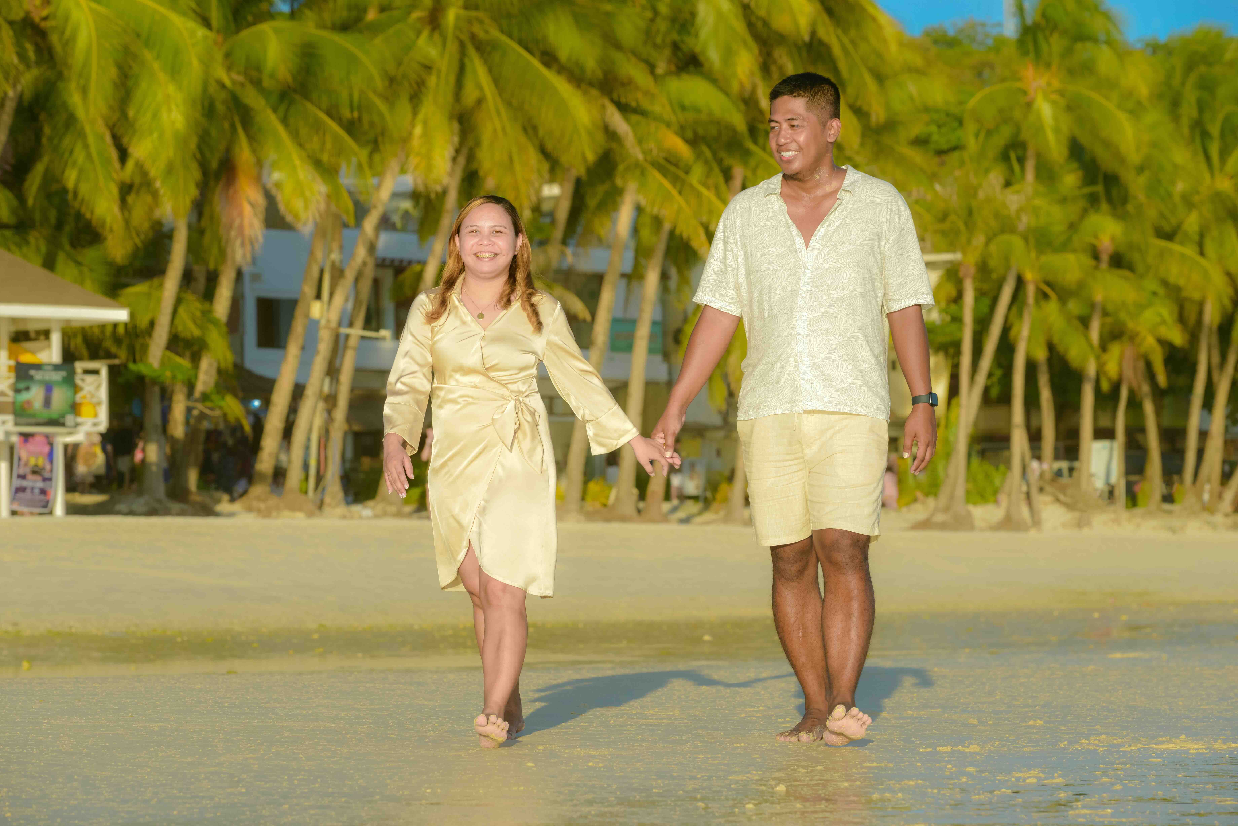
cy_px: 413
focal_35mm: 135
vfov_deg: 10.2
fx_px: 4644
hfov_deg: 15.2
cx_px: 619
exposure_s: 1/1000
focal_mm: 135
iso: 500
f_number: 6.3
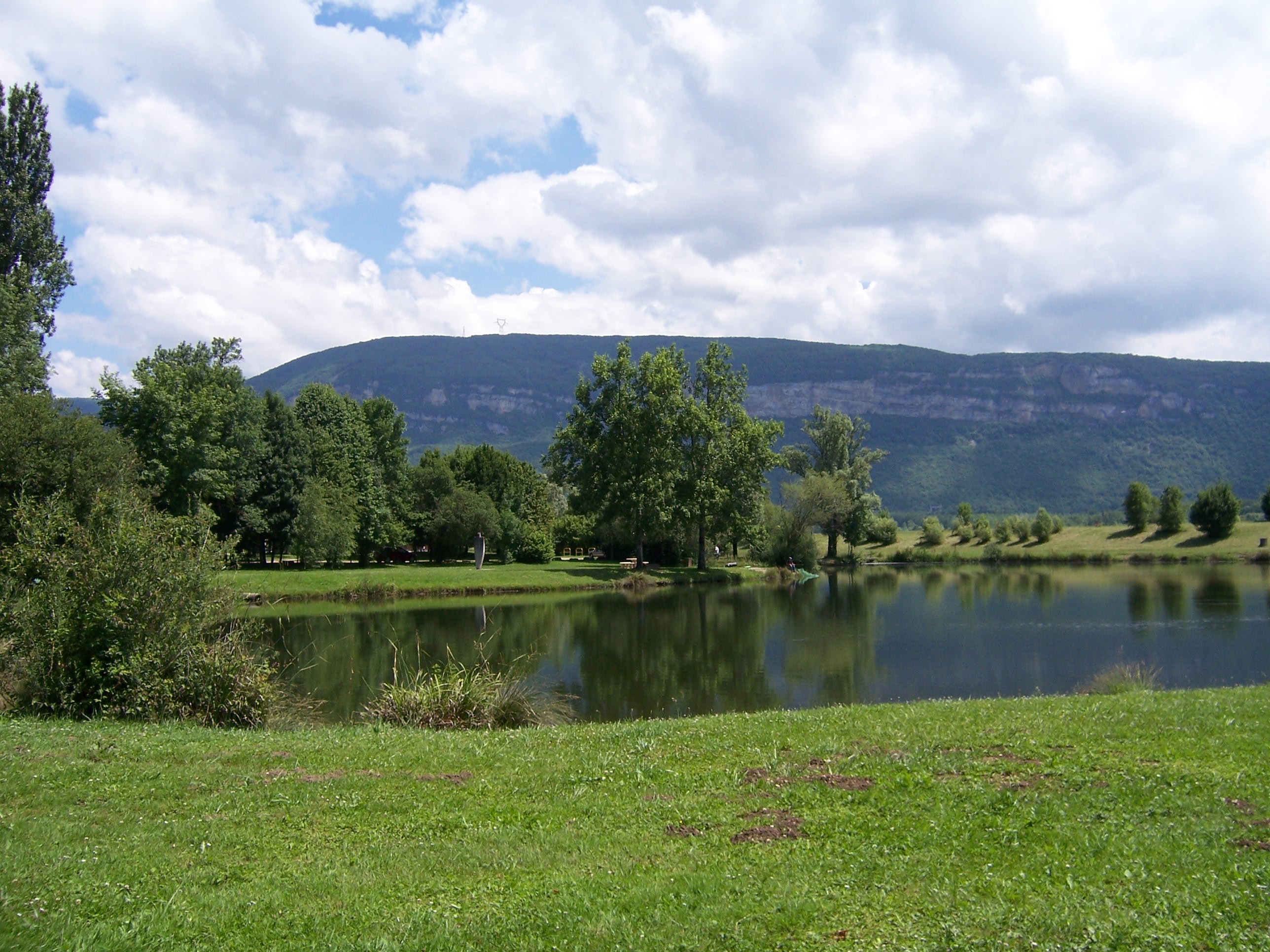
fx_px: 1211
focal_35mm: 33
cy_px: 476
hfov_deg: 55.4
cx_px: 635
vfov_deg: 42.9
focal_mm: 5.5
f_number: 3.4
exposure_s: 1/1000
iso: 80
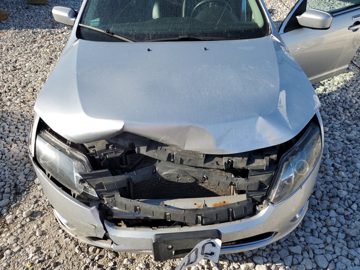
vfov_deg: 53.1
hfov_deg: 67.3
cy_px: 135
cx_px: 180
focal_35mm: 26
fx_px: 270
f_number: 1.5
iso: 50
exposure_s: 1/2500
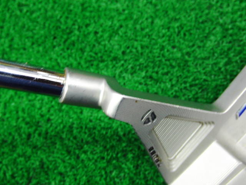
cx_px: 123
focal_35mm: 37
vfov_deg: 38.7
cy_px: 92
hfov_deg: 50.1
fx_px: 263
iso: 400
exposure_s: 1/30
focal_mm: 6.42
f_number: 3.6
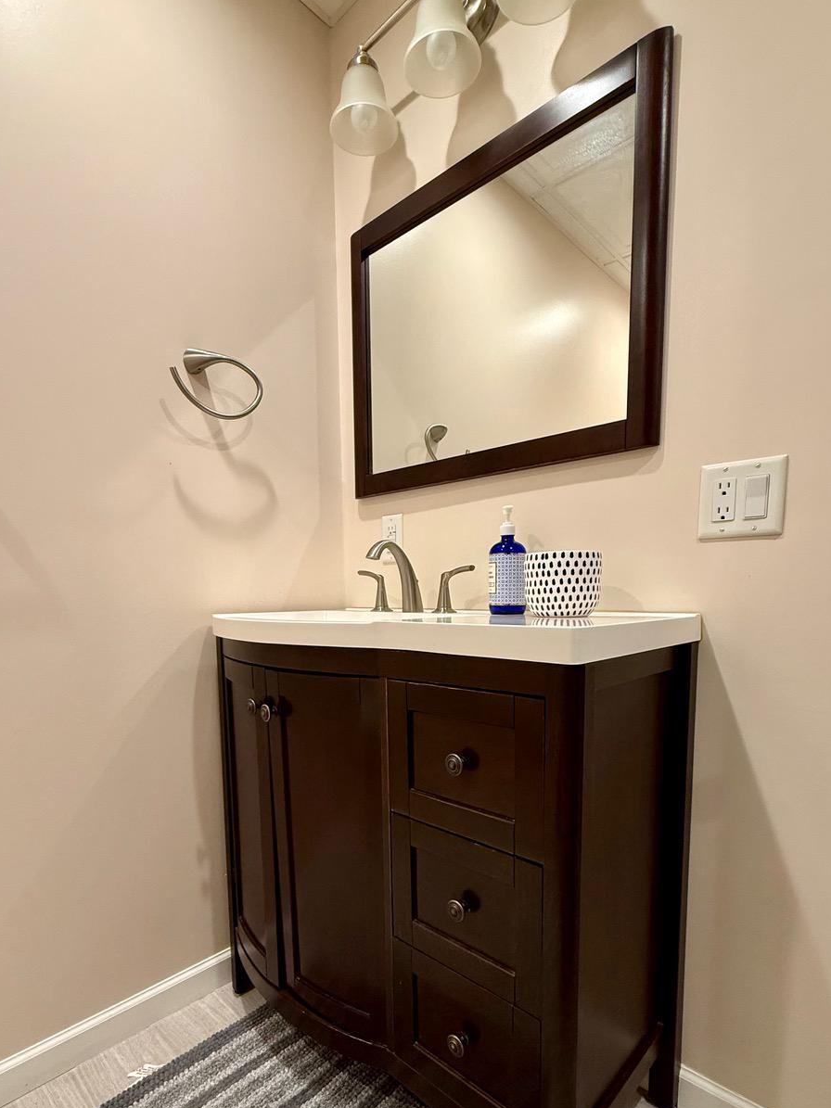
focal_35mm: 18
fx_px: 576
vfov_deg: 86.8
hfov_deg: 71.6
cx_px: 411
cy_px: 660
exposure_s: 1/60
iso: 200
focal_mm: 2.22
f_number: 2.2
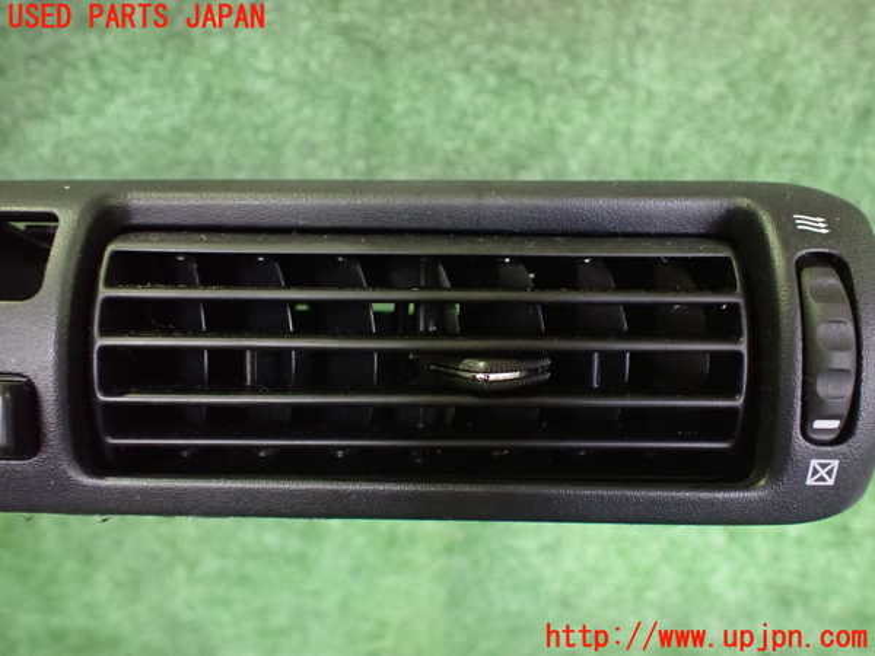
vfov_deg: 46.8
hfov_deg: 60.0
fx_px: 758
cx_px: 438
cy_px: 328
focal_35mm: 30
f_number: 2.3
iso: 1250
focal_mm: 5.4
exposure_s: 1/30
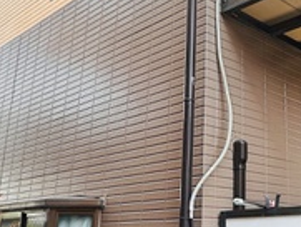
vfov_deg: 27.1
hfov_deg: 34.4
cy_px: 108
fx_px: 470
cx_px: 244
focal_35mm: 54
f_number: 2.2
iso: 40
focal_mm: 2.22
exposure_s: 1/336
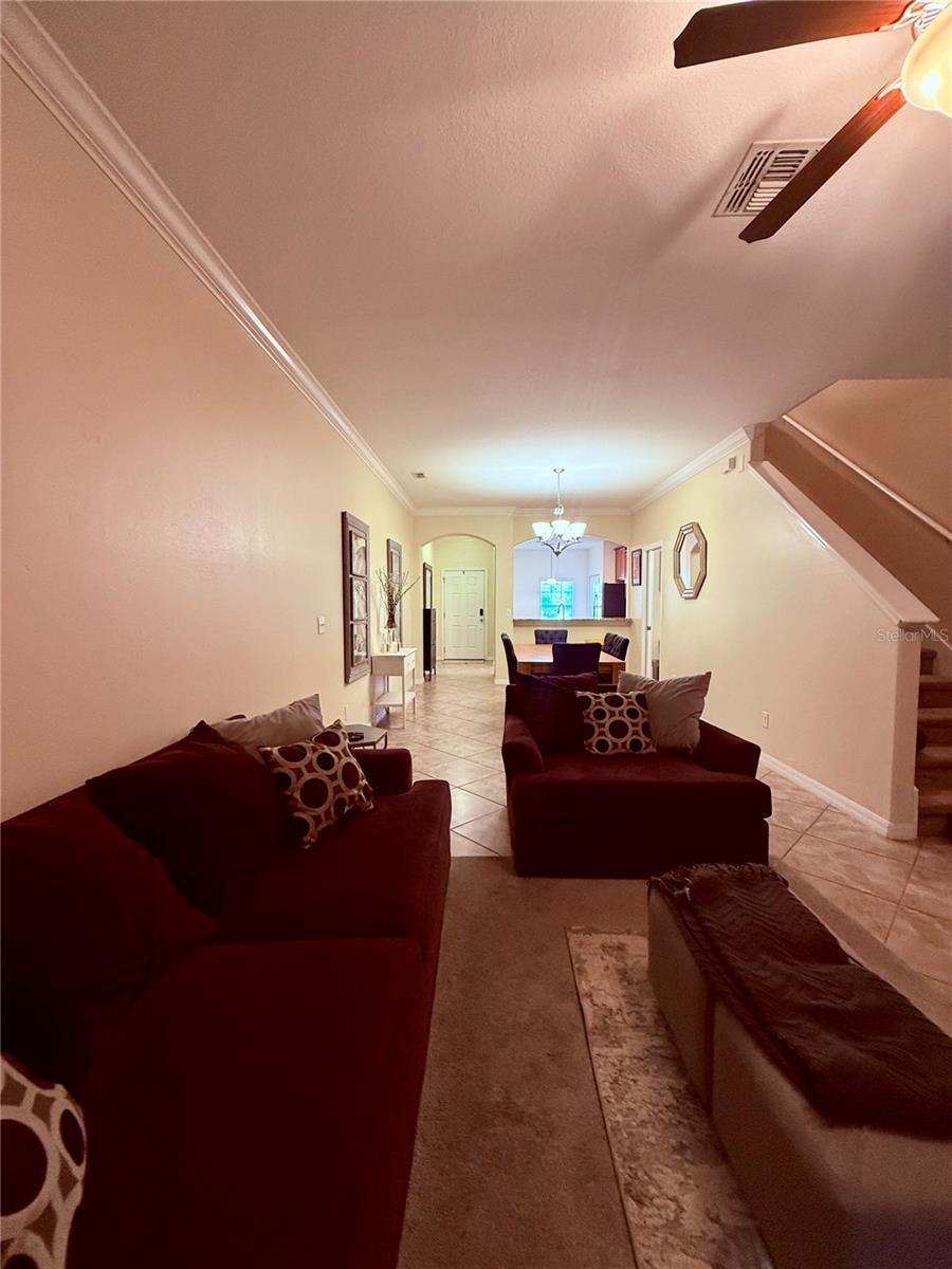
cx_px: 476
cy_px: 634
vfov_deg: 102.1
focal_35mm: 14
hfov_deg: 85.7
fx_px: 513
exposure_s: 1/60
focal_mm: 2.22
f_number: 2.2
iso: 400
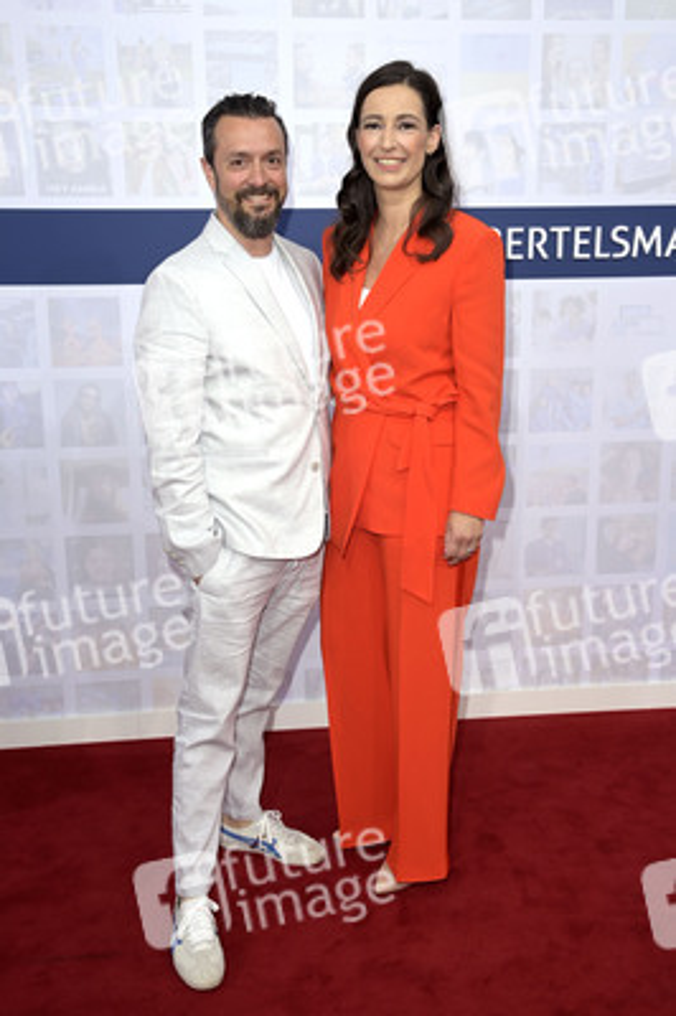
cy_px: 508
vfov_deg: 50.7
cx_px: 338
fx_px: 1072
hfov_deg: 35.0
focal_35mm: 38
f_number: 7.1
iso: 640
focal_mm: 38
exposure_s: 1/200
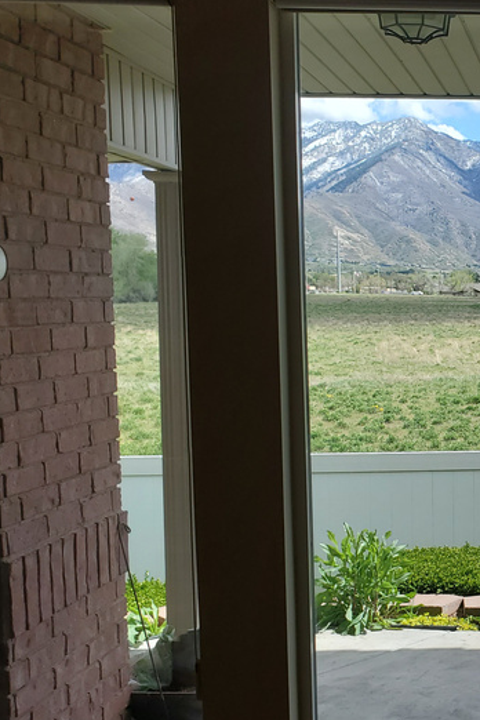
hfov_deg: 22.7
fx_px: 1060
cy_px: 428
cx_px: 626
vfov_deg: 37.4
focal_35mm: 53
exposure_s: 1/800
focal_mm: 4.3
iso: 50
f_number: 2.4
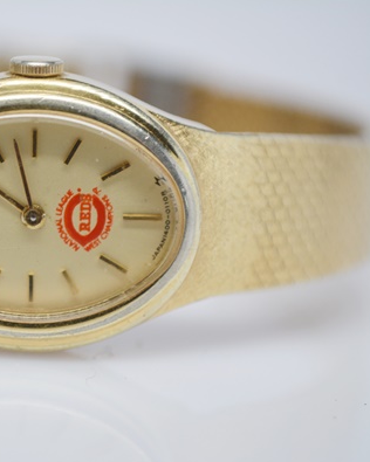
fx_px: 1611
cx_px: 25
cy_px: 233
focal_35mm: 118
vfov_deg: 16.3
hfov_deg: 13.0
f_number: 5.6
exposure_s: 1/80
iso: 400
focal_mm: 55
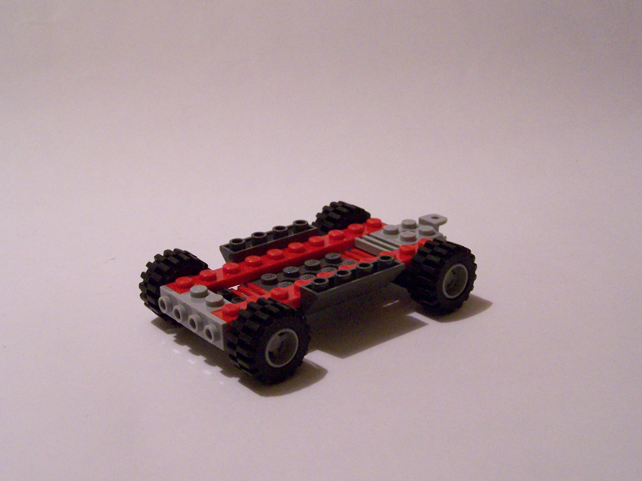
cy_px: 240
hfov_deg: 34.3
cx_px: 321
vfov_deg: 26.1
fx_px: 1039
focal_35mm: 56
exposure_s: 1/30
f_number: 3.1
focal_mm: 9.3
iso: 400
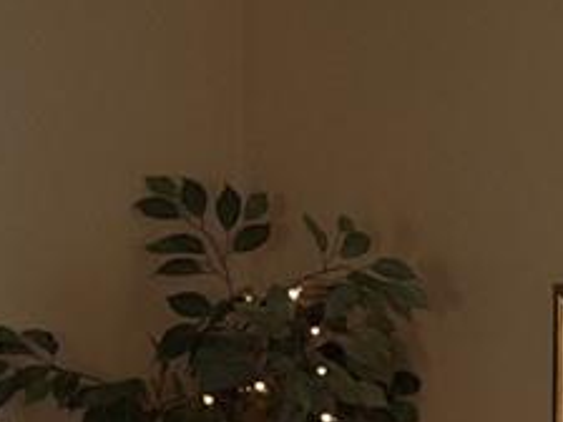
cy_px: 854
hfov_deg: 5.3
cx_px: 990
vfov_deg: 4.0
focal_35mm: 372
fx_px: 6050
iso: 50
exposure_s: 1/196
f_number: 1.6
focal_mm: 5.96
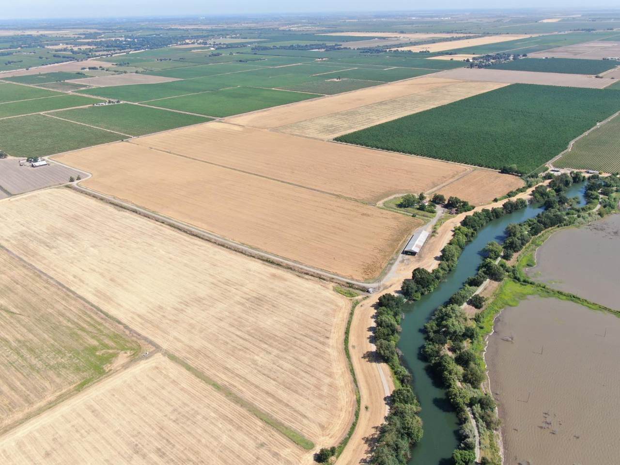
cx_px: 310
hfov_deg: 61.7
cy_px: 232
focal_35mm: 29
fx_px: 519
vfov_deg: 48.2
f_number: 3
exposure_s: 1/800
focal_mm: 5.11
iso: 100
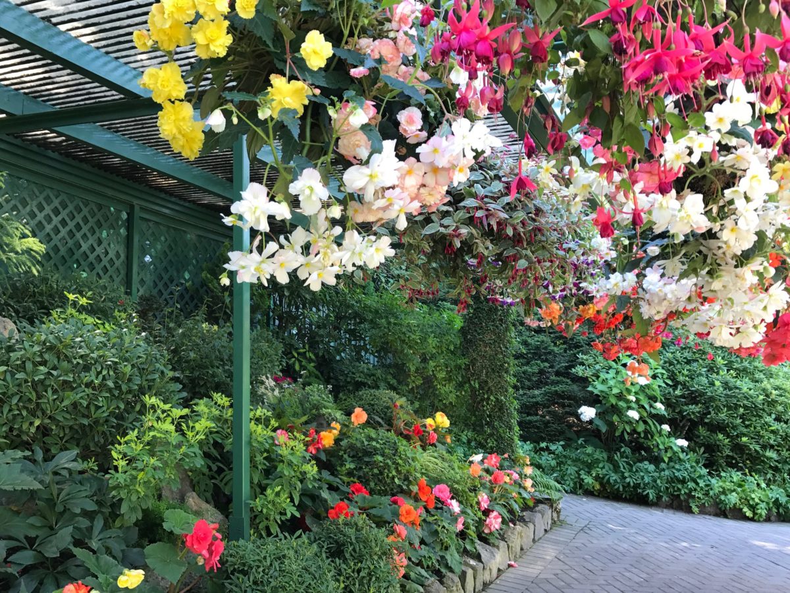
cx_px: 395
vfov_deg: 49.7
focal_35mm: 28
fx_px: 639
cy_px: 296
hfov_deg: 63.4
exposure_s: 1/40
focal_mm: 3.99
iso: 25
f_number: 1.8
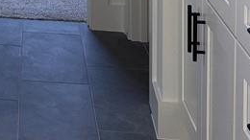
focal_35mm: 103
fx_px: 683
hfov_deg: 18.6
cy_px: -167
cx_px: -112
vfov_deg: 10.5
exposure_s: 1/211
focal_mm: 6.76
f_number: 1.78
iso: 200
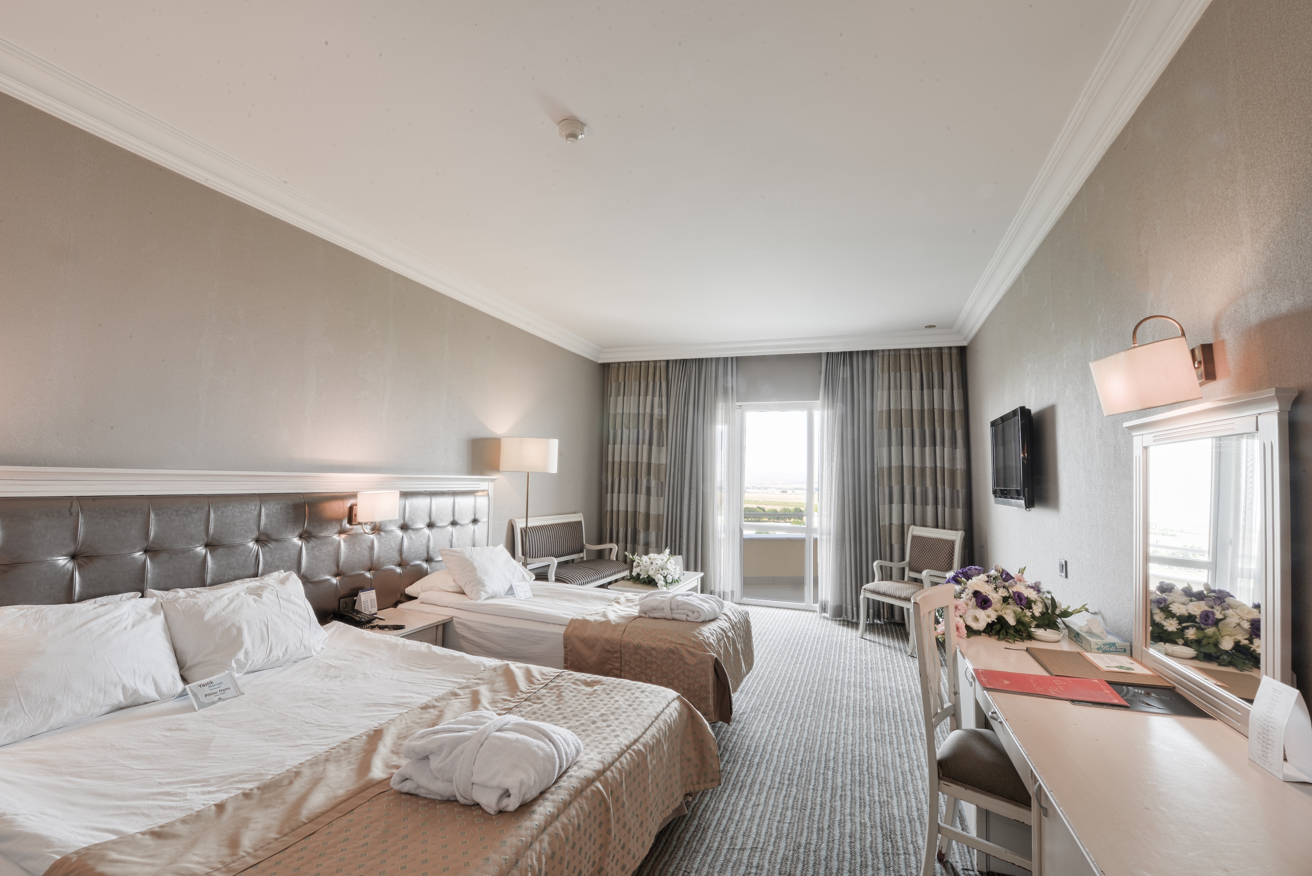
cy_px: 438
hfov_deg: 96.7
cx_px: 656
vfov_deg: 73.8
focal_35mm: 16
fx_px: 583
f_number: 22
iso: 100
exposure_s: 30
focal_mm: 16
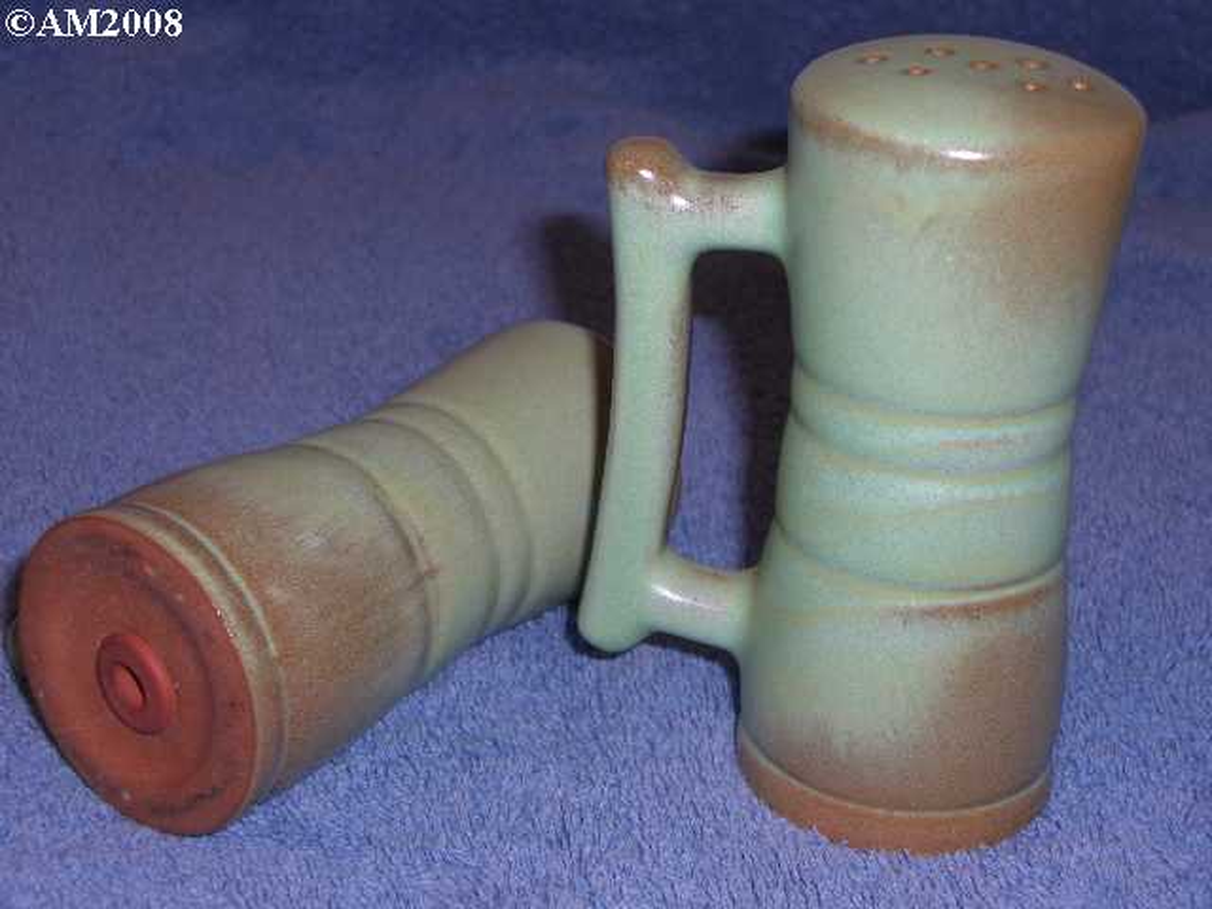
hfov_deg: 29.4
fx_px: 2311
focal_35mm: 66
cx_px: 606
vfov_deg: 22.3
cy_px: 454
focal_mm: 13.7
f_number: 7.6
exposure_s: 1/30
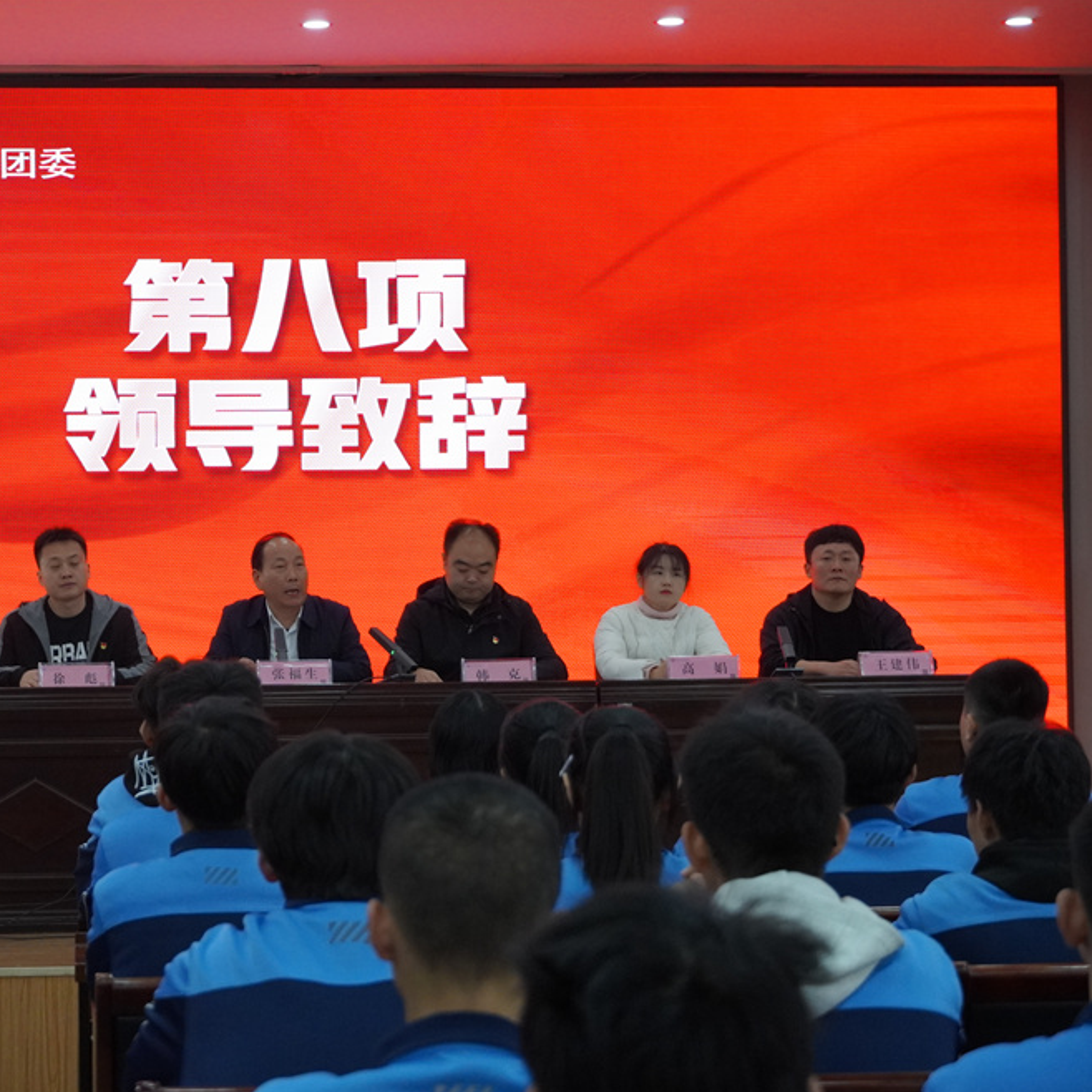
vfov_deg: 18.7
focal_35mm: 93
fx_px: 3319
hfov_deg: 18.6
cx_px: 280
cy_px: 549
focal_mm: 48
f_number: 5
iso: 2000
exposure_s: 1/160
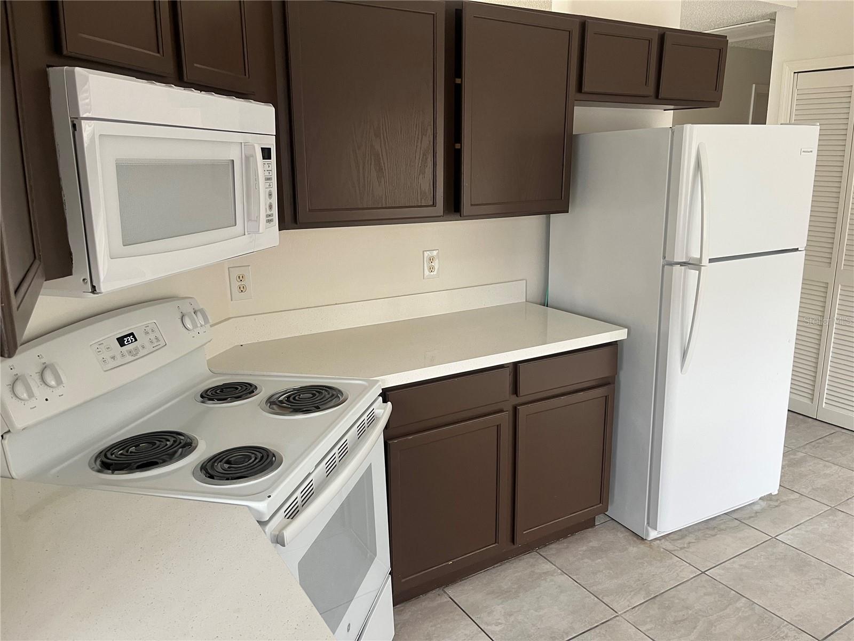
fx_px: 641
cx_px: 427
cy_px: 320
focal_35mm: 26
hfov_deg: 67.3
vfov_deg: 53.1
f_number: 1.6
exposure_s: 1/61
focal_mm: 5.1
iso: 125
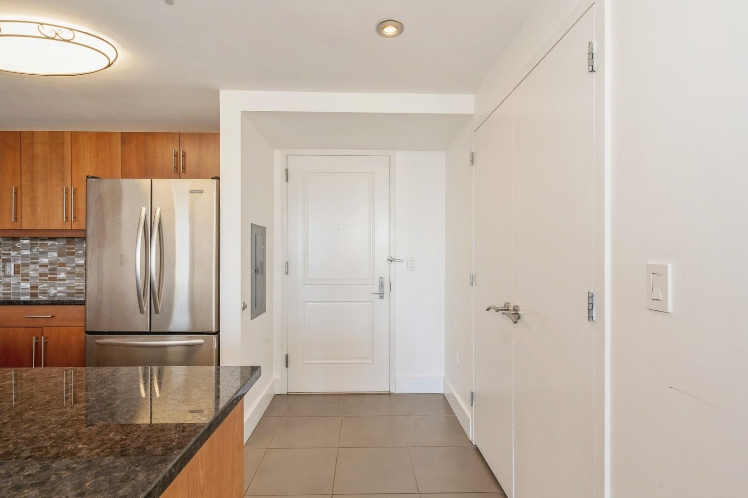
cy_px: 249
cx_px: 374
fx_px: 353
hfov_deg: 93.3
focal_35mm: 17
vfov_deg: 70.4
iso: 100
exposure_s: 1/2.5
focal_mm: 17
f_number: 11
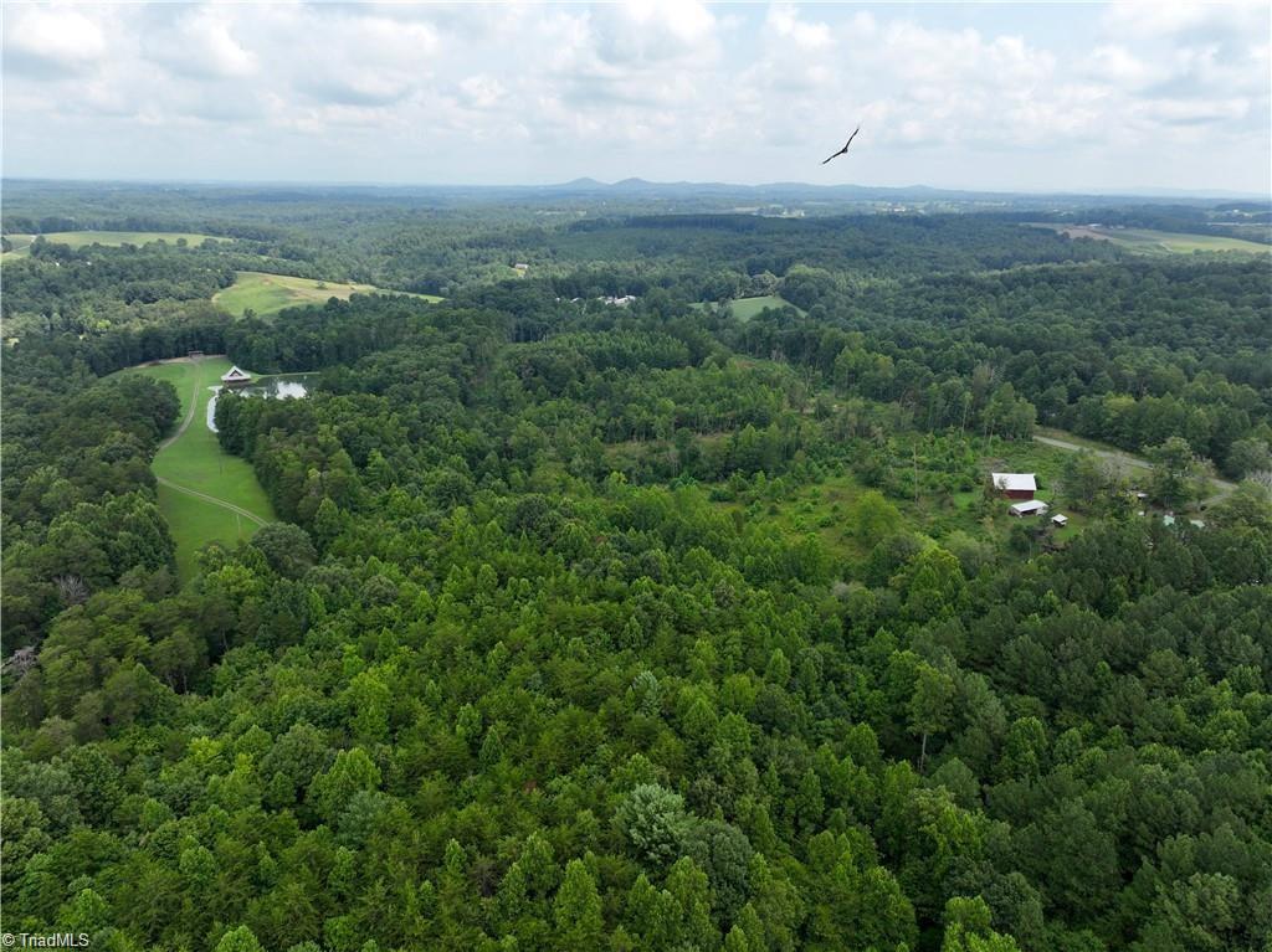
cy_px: 476
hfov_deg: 71.6
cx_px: 636
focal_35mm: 24
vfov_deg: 56.8
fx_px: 881
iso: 140
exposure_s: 1/200
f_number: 2.8
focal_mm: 12.3
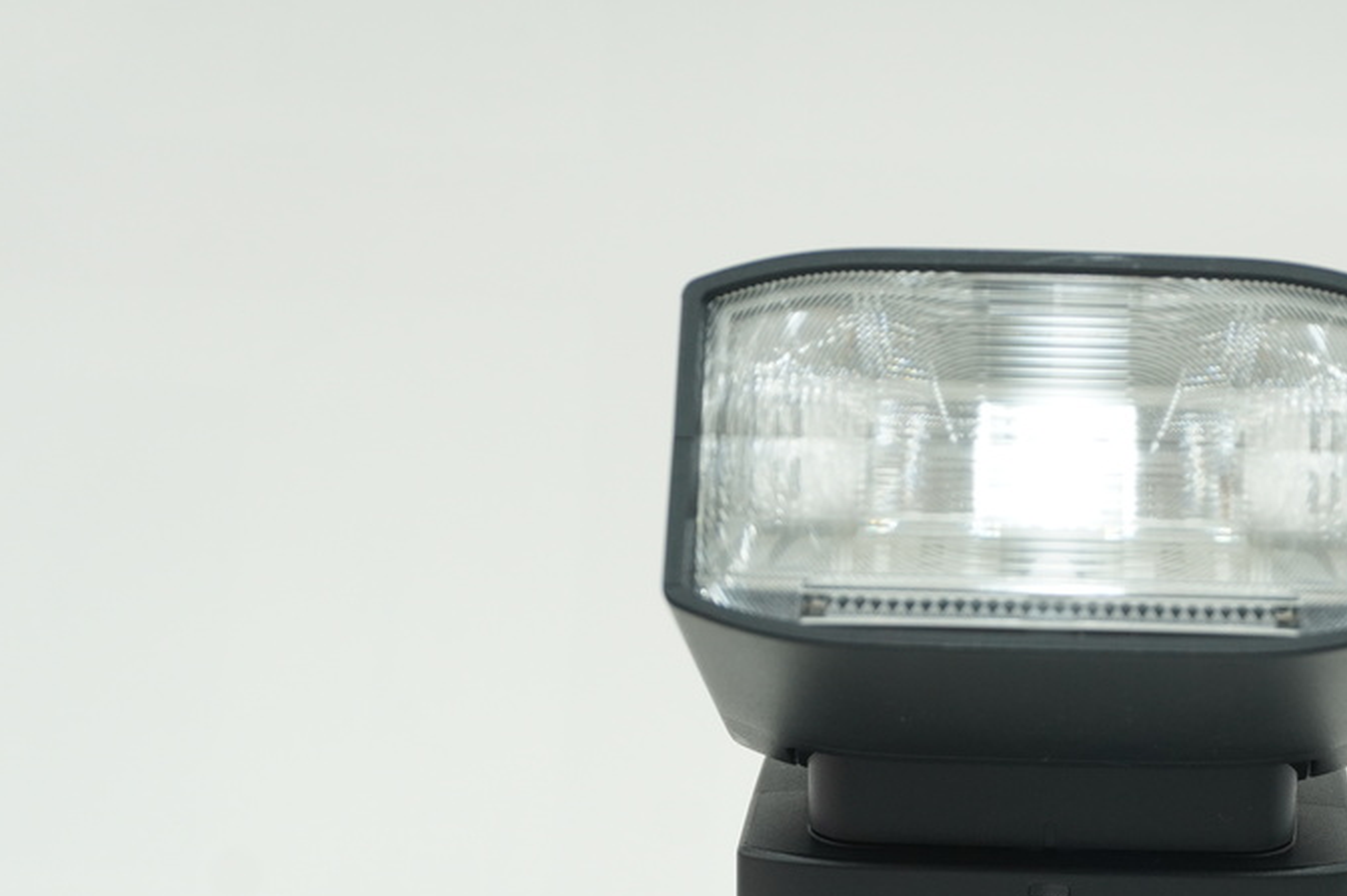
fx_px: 3403
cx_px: 1125
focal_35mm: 91
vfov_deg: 14.9
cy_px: 796
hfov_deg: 22.0
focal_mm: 34
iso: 500
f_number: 7.1
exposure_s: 1/60
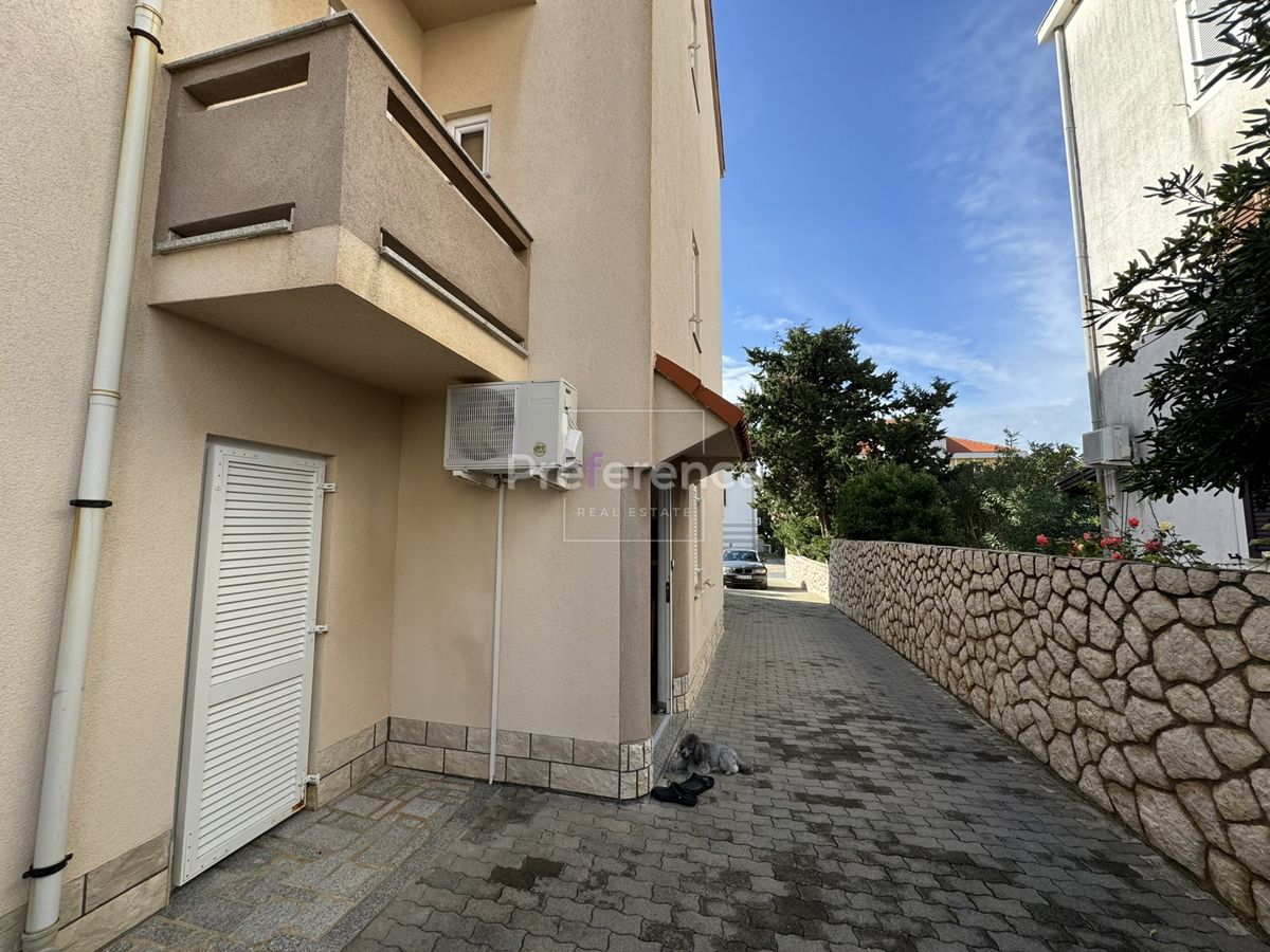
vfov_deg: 85.7
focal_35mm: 14
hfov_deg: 102.1
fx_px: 514
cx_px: 635
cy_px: 476
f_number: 2.2
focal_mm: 2.22
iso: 50
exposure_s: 1/713
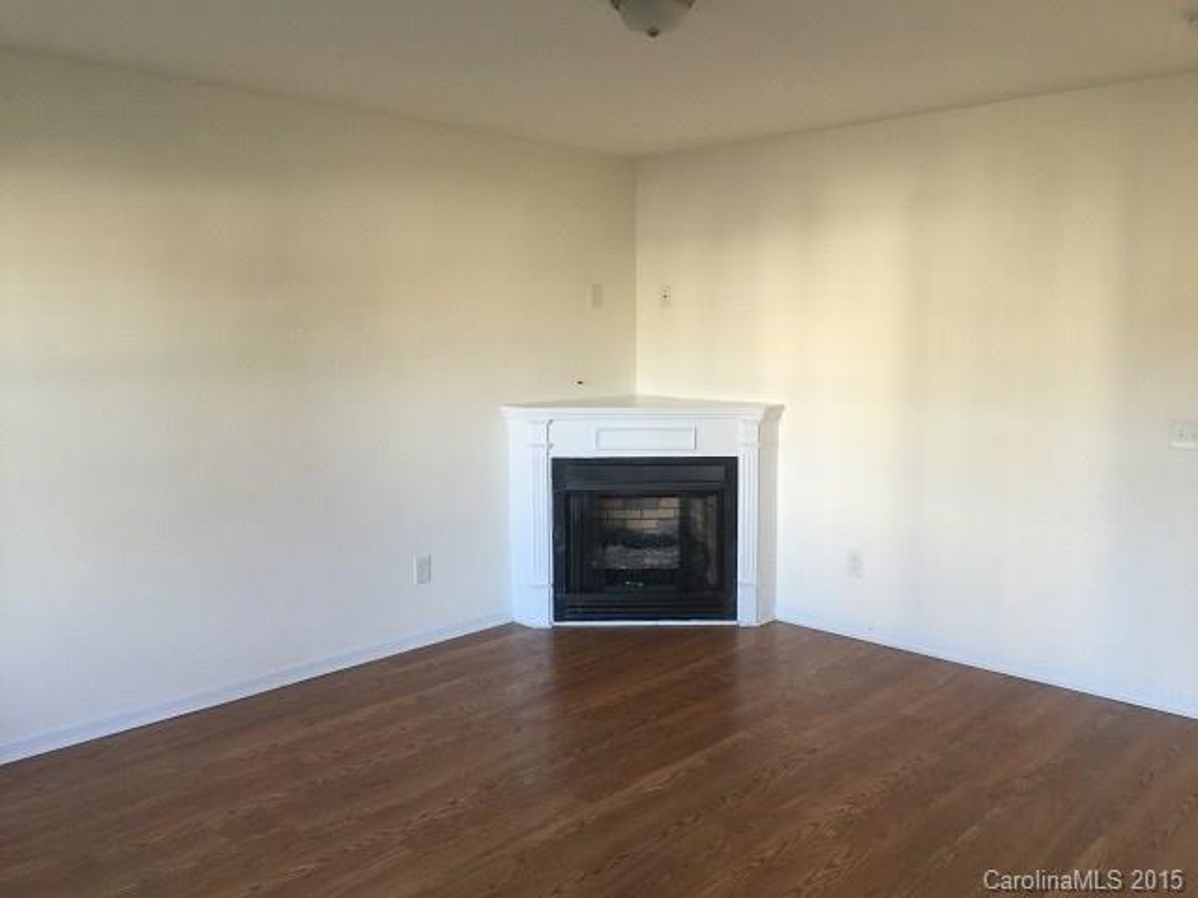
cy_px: 449
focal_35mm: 29
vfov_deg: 48.2
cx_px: 599
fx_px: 1004
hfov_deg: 61.7
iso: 40
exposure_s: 1/30
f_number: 2.2
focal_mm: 4.15
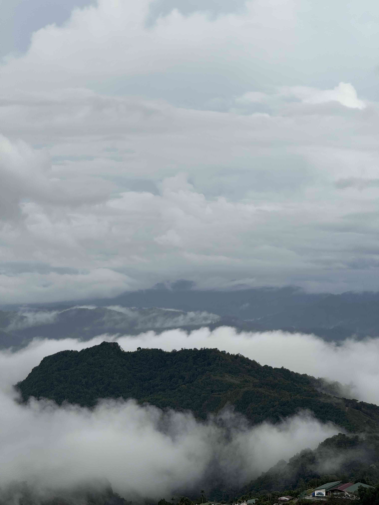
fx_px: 1752
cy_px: 252
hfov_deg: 12.3
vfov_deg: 16.4
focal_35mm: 120
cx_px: 190
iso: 50
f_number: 2.8
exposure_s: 1/194
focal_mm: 15.66
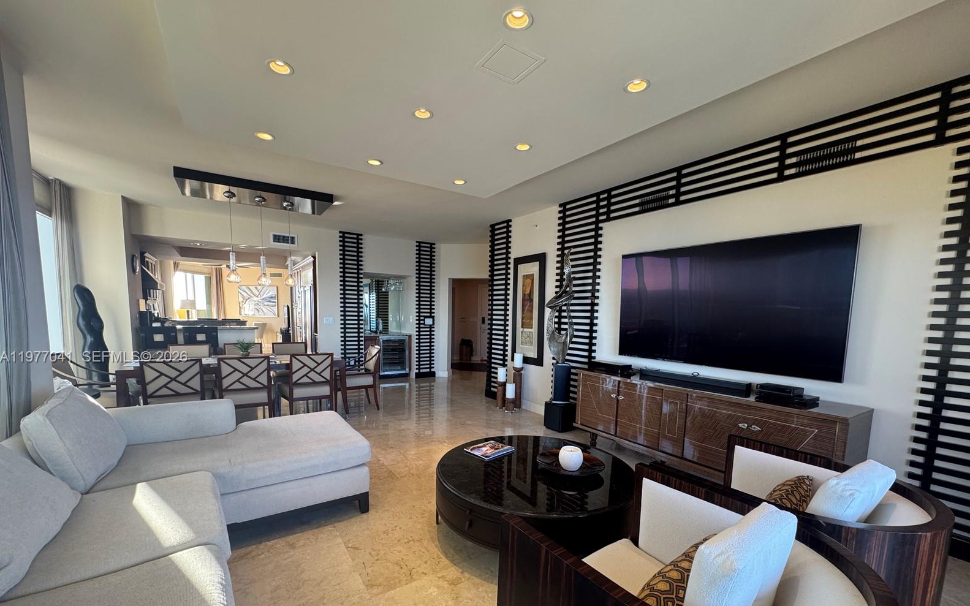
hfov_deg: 101.5
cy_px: 358
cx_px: 487
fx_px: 396
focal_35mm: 15
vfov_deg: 74.1
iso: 160
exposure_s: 1/120
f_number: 2.2
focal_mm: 2.22
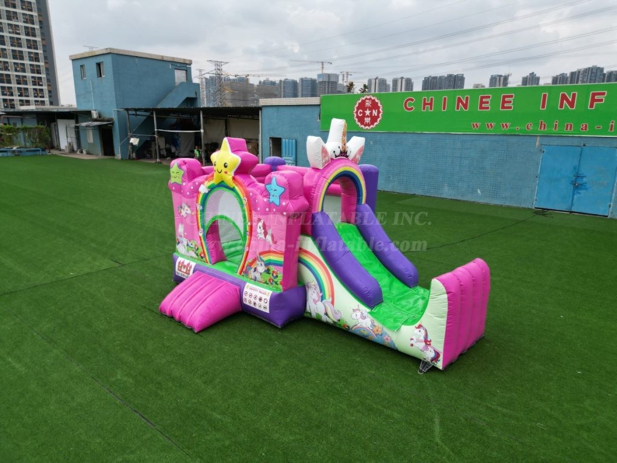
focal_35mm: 24
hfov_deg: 71.6
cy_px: 232
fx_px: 428
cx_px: 308
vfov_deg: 56.8
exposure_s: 1/2500
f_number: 1.7
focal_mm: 6.72
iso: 130
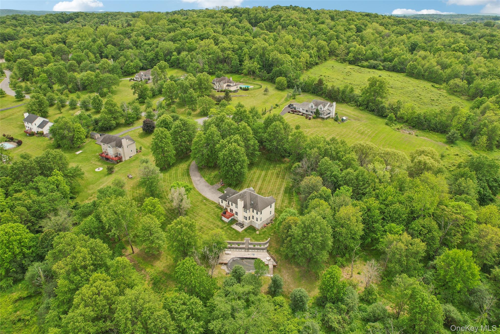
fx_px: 306
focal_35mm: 22
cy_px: 167
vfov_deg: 57.2
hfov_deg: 78.6
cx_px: 250
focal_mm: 8.4
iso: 150
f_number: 2.8
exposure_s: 1/1250
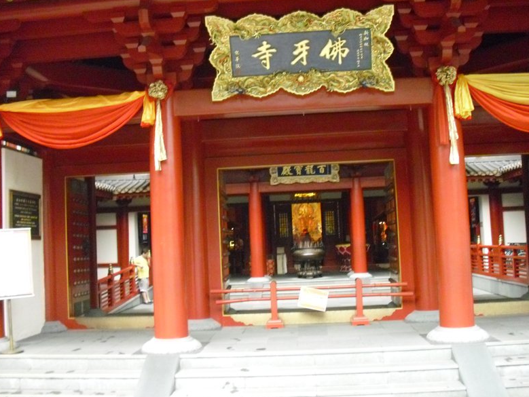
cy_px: 198
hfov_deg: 47.8
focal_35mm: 39
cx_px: 263
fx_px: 596
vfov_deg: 36.8
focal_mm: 6.2
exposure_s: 1/100
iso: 800
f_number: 2.8
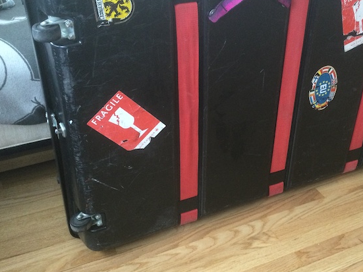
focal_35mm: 45
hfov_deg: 41.7
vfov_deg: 32.2
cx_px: 229
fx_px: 472
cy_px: 132
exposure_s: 1/30
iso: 160
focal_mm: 3.3
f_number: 2.4
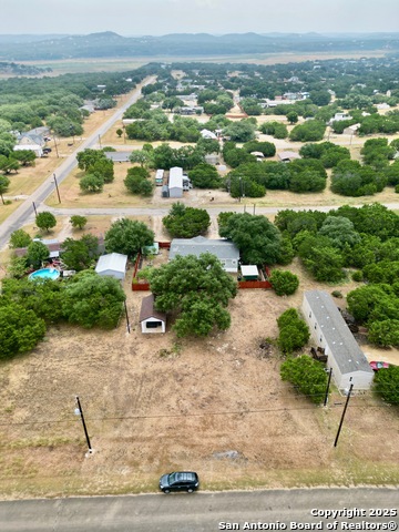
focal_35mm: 24
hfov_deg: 56.8
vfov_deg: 71.6
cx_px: 200
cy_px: 266
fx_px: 369
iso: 200
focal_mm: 6.72
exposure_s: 1/2500
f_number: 1.7
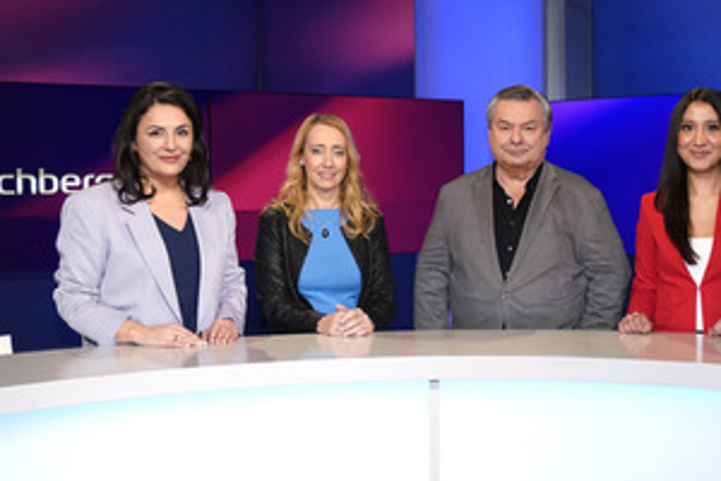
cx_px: 523
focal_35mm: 51
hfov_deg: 38.1
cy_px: 240
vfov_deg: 26.5
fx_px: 1021
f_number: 5
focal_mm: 34
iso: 1600
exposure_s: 1/125
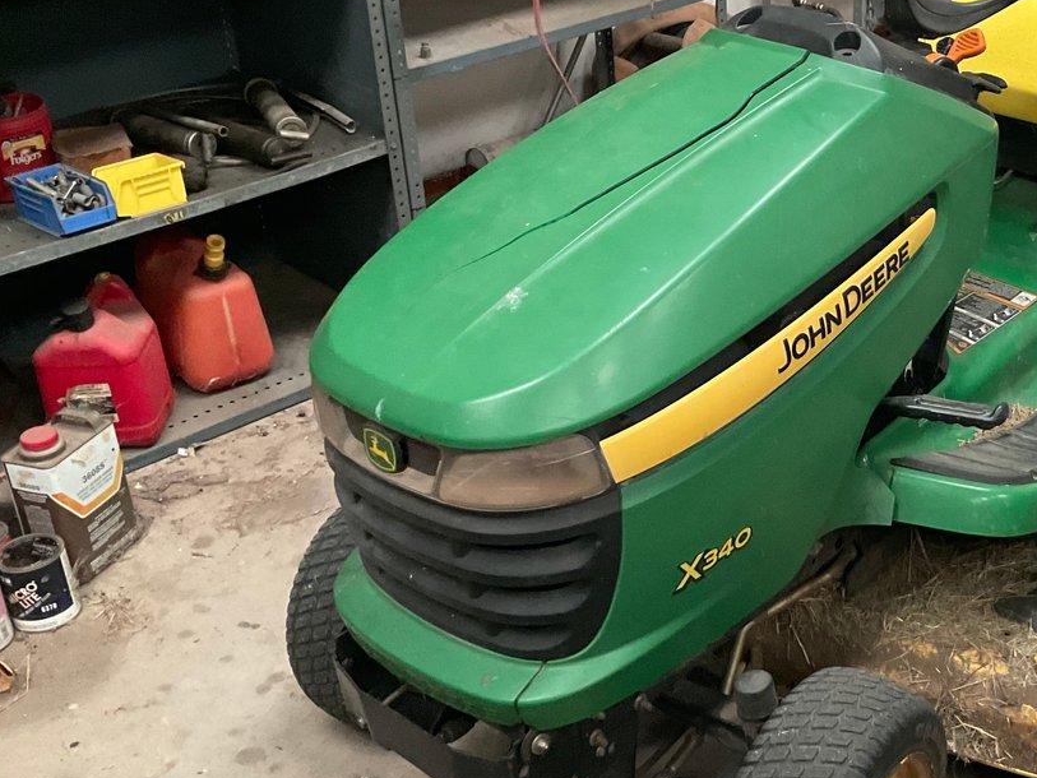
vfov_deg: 27.0
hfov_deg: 34.2
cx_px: 860
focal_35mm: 54
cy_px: 386
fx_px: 1618
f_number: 1.8
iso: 160
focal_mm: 3
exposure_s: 1/60
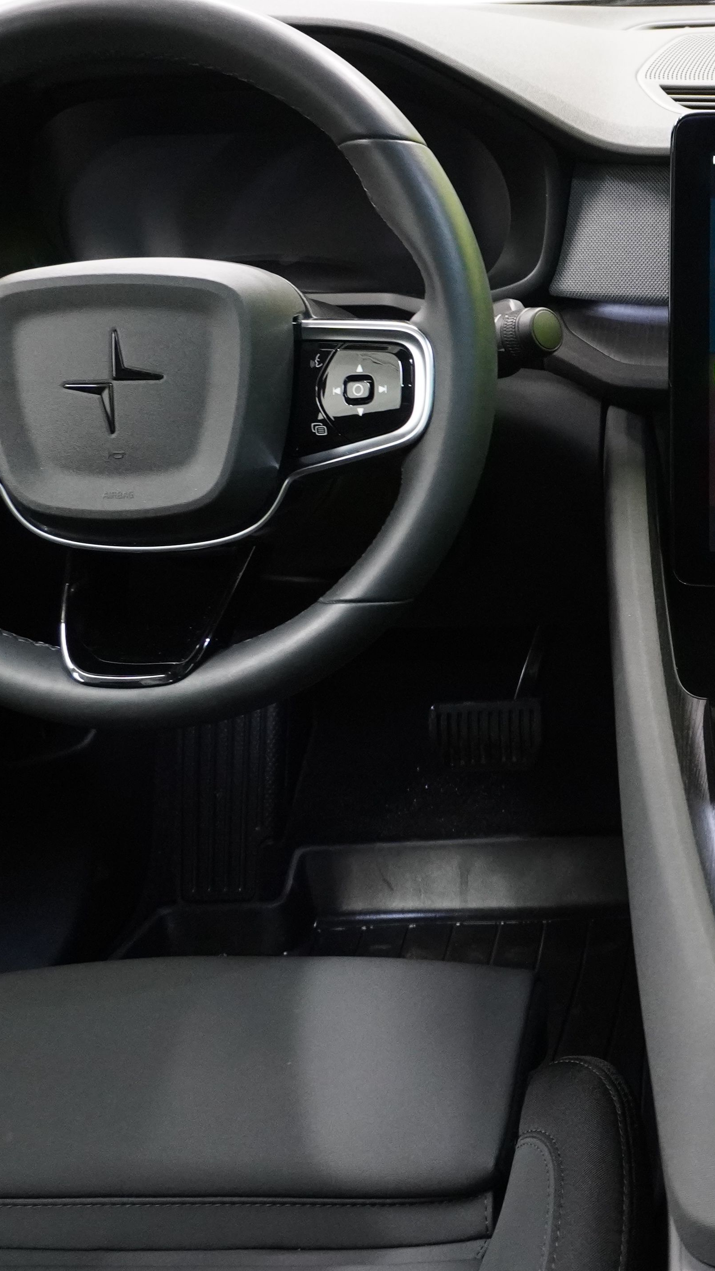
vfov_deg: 39.2
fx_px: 1786
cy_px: 605
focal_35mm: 53
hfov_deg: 21.1
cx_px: 860
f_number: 3.5
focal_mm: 16
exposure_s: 1/30
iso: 2000
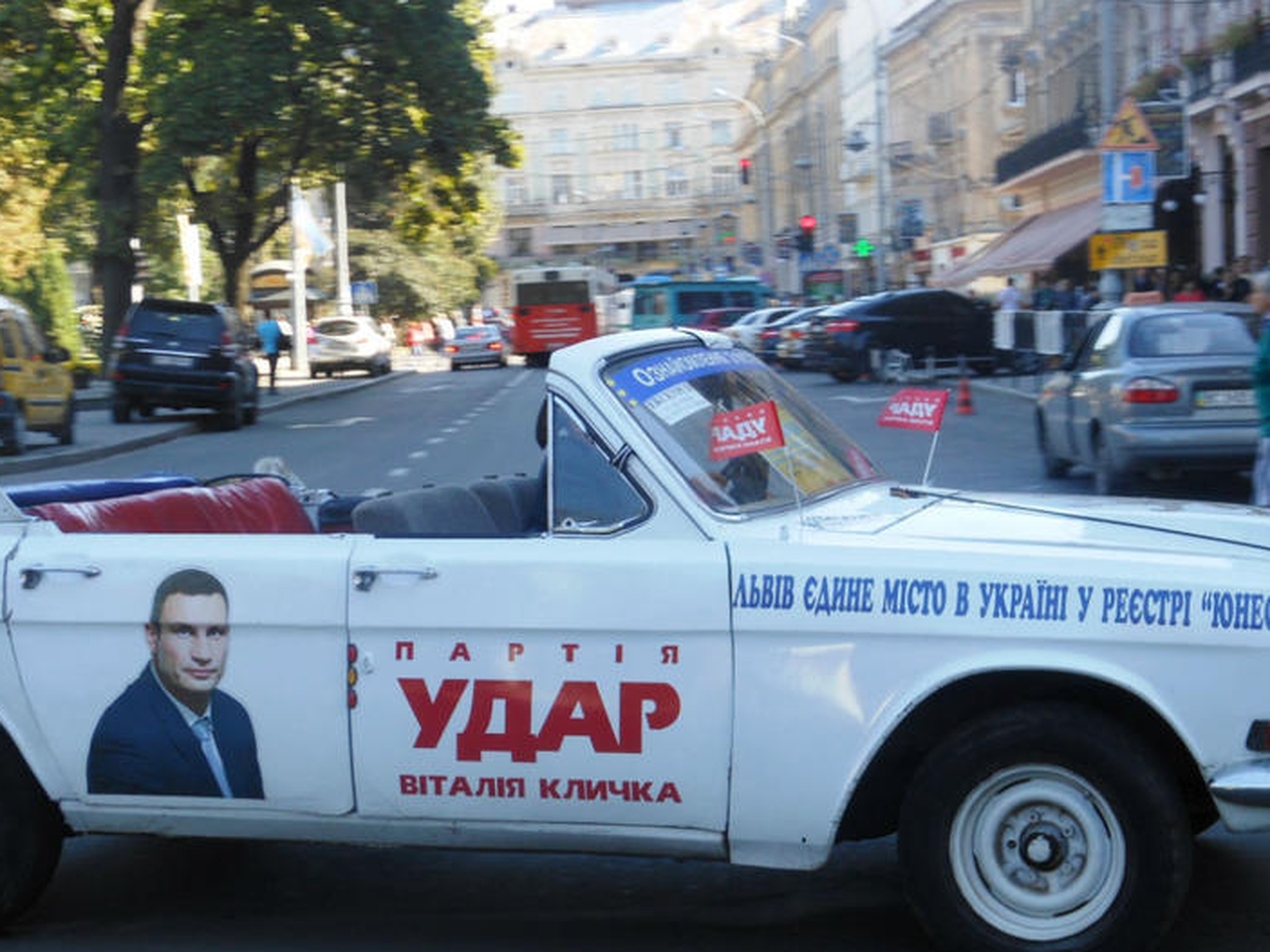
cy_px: 534
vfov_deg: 20.2
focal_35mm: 73
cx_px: 802
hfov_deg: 26.6
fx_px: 2678
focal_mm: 10.2
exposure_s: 1/100
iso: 80
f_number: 4.1
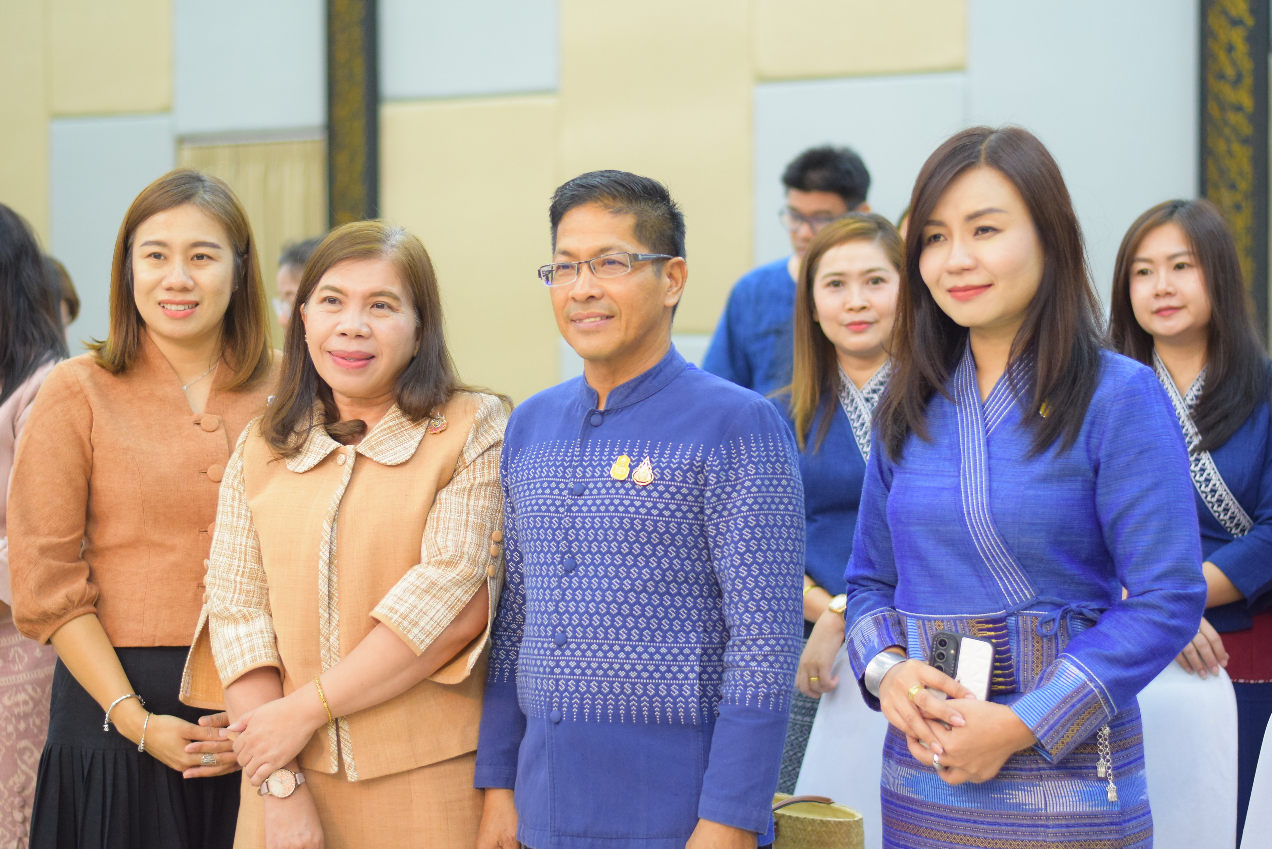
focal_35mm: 75
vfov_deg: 18.2
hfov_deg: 27.0
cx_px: 636
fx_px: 2651
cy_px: 424
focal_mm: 50
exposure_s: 1/60
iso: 1250
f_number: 2.2
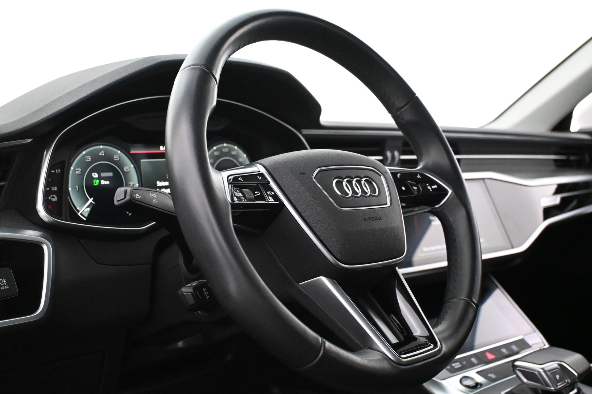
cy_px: 197
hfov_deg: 48.7
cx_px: 296
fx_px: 654
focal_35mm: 40
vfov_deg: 33.6
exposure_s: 1/60
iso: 7200
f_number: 4.5
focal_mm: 26.5
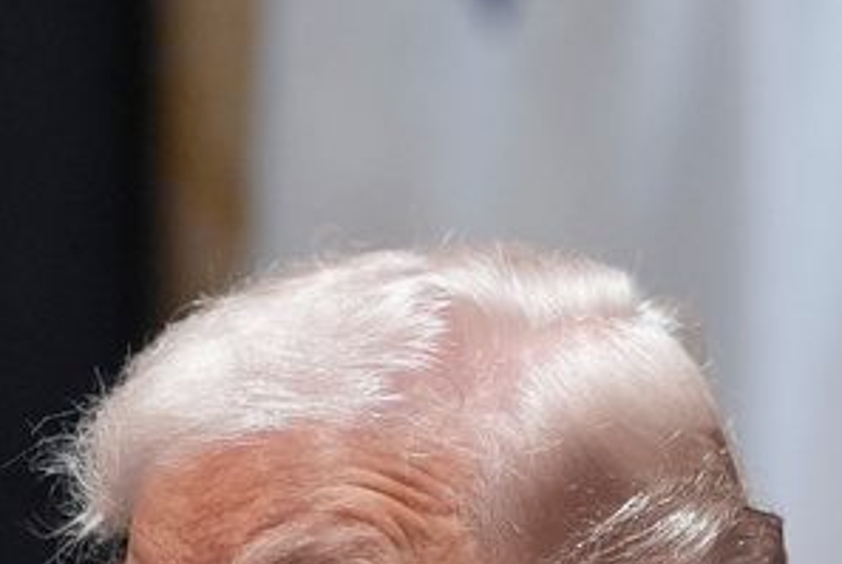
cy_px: 880
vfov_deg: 2.6
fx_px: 12578
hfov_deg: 3.8
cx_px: 292
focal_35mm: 537
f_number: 2.2
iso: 2000
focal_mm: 104
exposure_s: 1/320
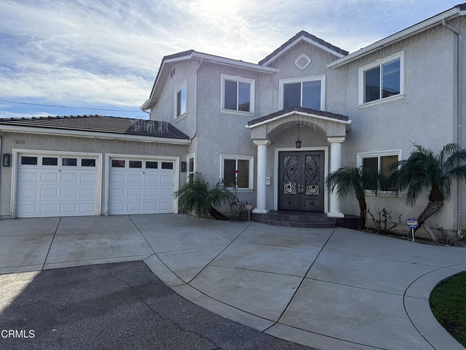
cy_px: 175
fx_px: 323
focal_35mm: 24
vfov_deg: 56.8
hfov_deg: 71.6
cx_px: 233
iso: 125
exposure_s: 1/4975
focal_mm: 6.76
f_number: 1.78
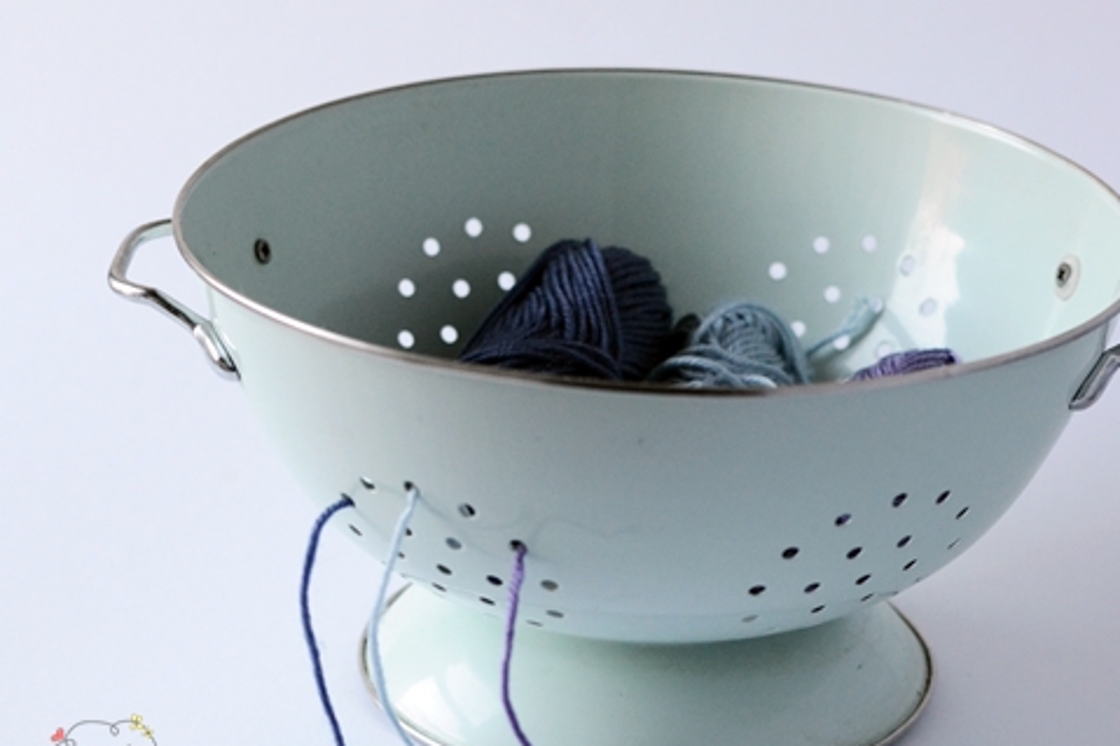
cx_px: 648
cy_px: 454
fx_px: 2923
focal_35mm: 94
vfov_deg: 14.5
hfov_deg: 21.7
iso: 1600
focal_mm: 50
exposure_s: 1/320
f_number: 3.2
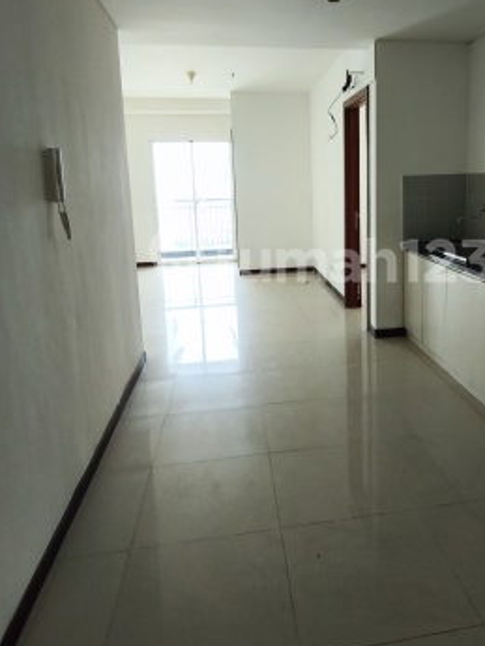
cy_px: 260
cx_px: 321
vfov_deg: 62.9
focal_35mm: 28
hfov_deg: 49.0
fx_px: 523
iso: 80
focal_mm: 1.91
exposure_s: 1/100
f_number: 2.2
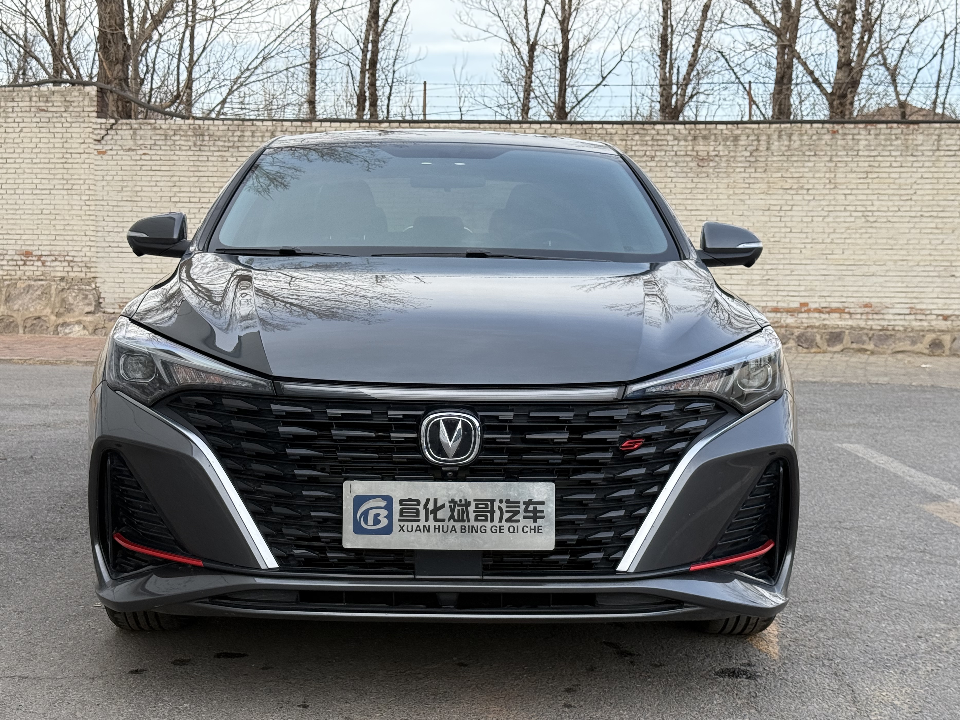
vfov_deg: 28.0
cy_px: 384
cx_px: 461
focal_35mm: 52
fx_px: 1442
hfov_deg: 36.8
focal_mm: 6.76
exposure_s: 1/257
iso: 64
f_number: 1.78
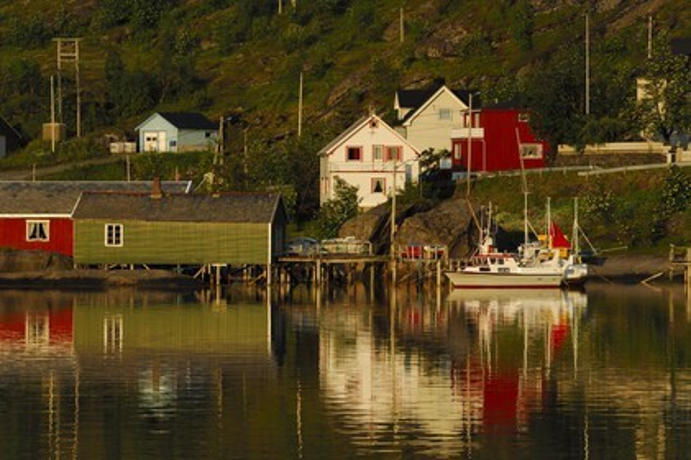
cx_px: 346
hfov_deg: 6.9
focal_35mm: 300
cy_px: 230
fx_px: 5754
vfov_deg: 4.6
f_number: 10
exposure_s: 1/100
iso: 100
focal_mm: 200
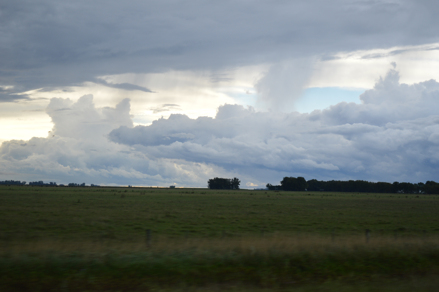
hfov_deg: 27.7
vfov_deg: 18.6
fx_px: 889
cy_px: 146
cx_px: 220
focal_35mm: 73
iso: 100
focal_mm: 48
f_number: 6.3
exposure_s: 1/160
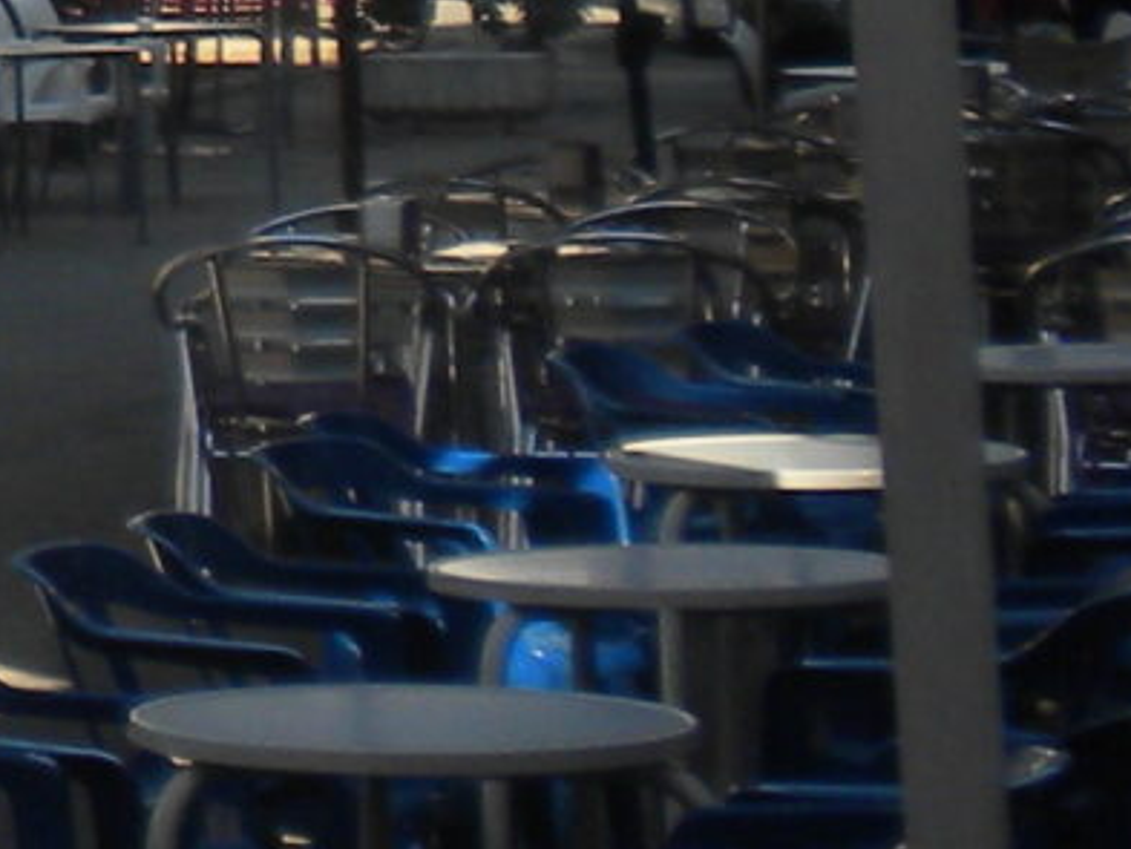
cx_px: -2061
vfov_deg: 6.1
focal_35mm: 241
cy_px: -578
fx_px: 7877
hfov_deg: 7.4
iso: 64
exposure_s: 1/504
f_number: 3.5
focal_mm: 6.6
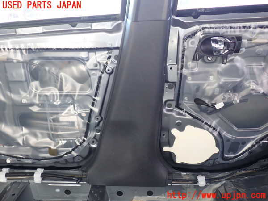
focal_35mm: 30
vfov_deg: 46.8
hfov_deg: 60.0
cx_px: 134
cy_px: 100
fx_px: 232
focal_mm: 5.4
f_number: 2.3
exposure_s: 1/30
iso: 200
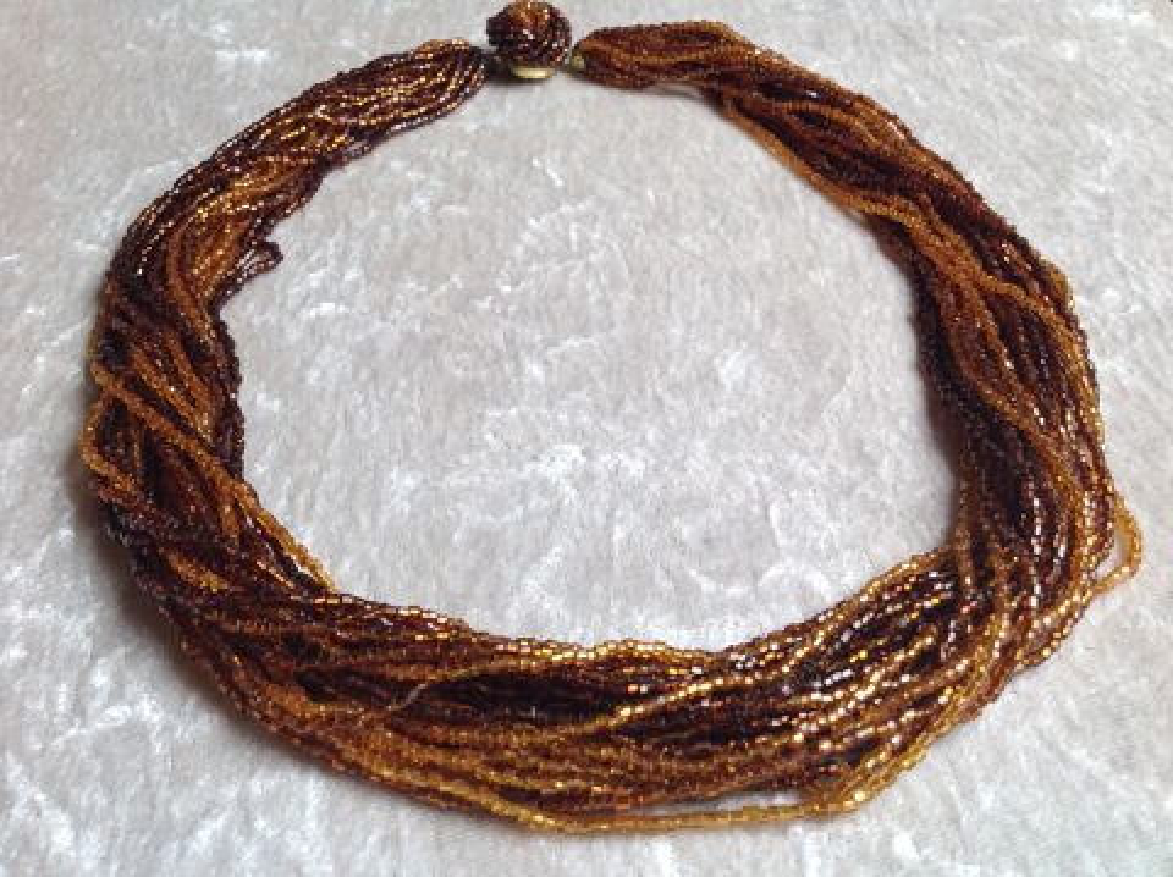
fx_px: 1185
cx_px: 586
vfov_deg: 40.6
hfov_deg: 52.7
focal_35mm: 35
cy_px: 438
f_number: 2.4
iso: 64
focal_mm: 4.28
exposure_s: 1/120
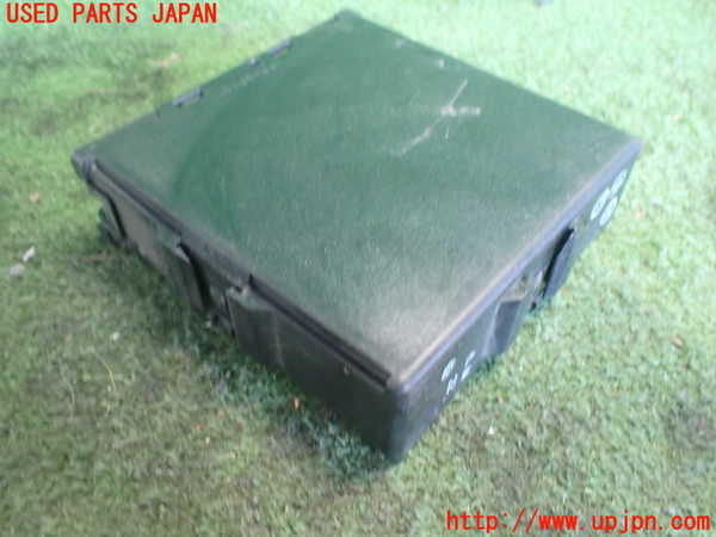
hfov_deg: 60.0
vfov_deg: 46.8
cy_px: 268
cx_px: 358
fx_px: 621
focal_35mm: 30
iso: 1000
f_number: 2.3
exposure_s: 1/30
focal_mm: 5.4
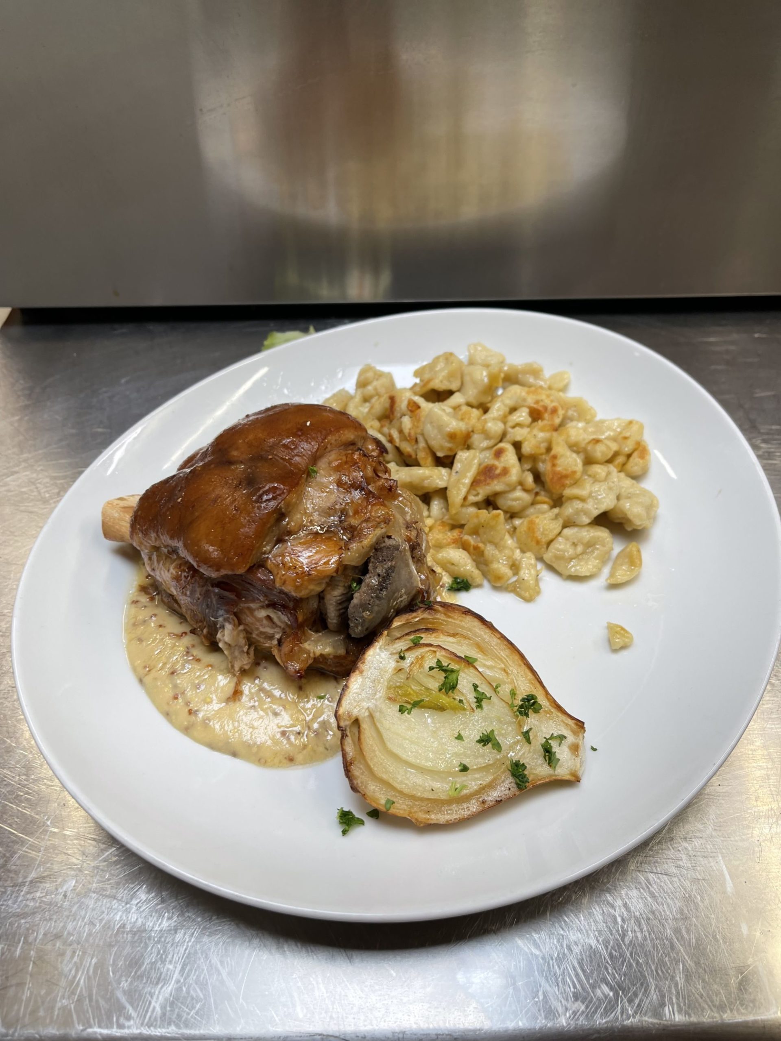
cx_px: 390
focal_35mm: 26
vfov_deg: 67.3
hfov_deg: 53.1
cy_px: 520
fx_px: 782
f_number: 1.6
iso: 40
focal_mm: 5.1
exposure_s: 1/100
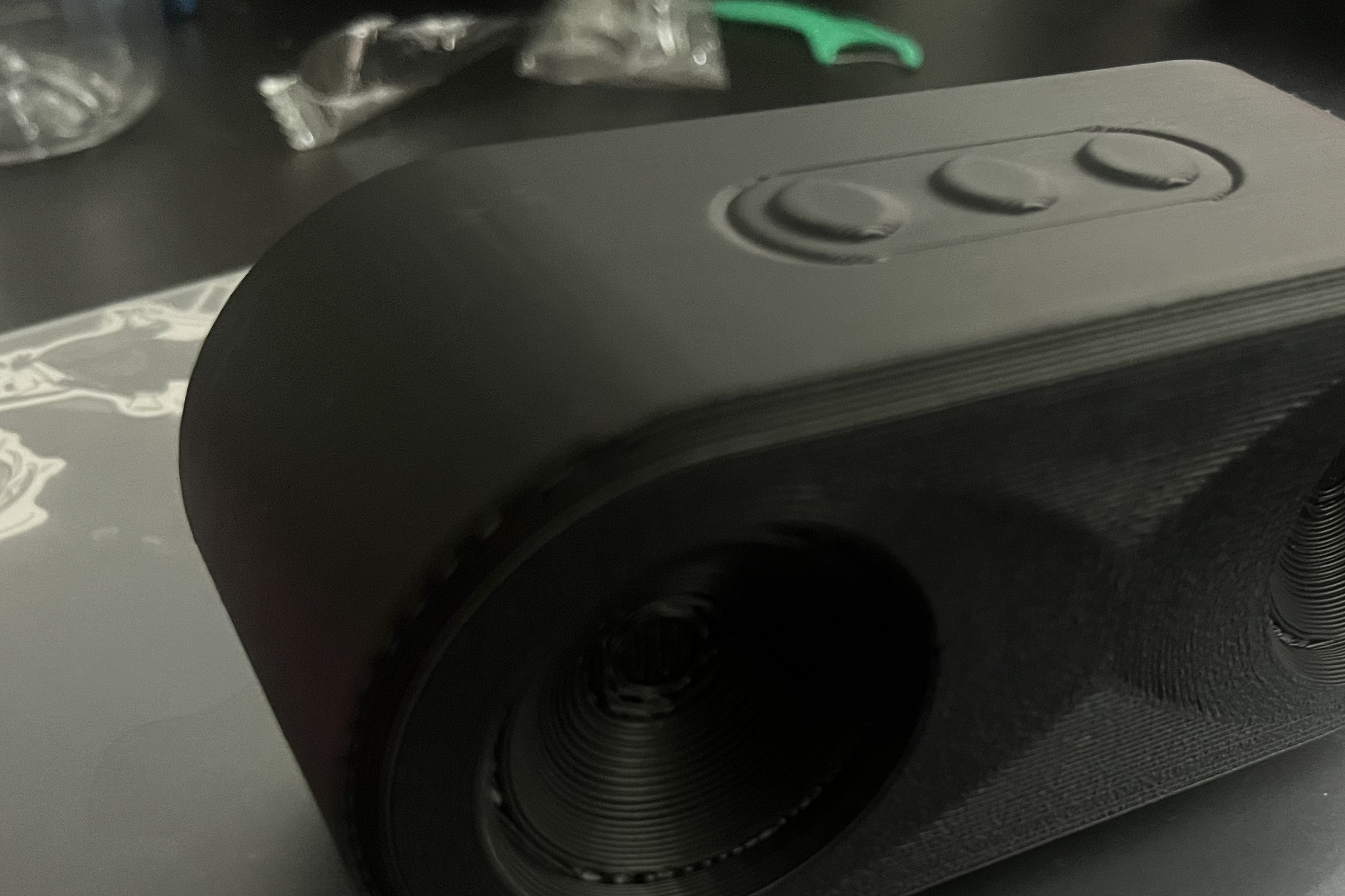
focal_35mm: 40
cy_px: 715
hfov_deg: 47.8
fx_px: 1494
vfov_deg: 32.5
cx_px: 878
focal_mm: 5.1
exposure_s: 1/30
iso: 800
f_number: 1.6
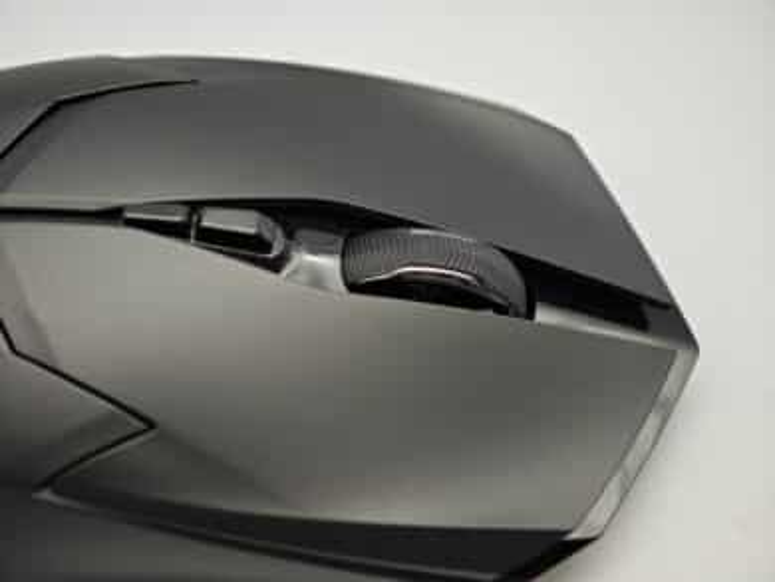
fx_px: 1680
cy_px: 291
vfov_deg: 19.7
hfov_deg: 26.0
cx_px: 388
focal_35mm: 75
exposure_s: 1/100
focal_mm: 12.28
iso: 50
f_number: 1.8
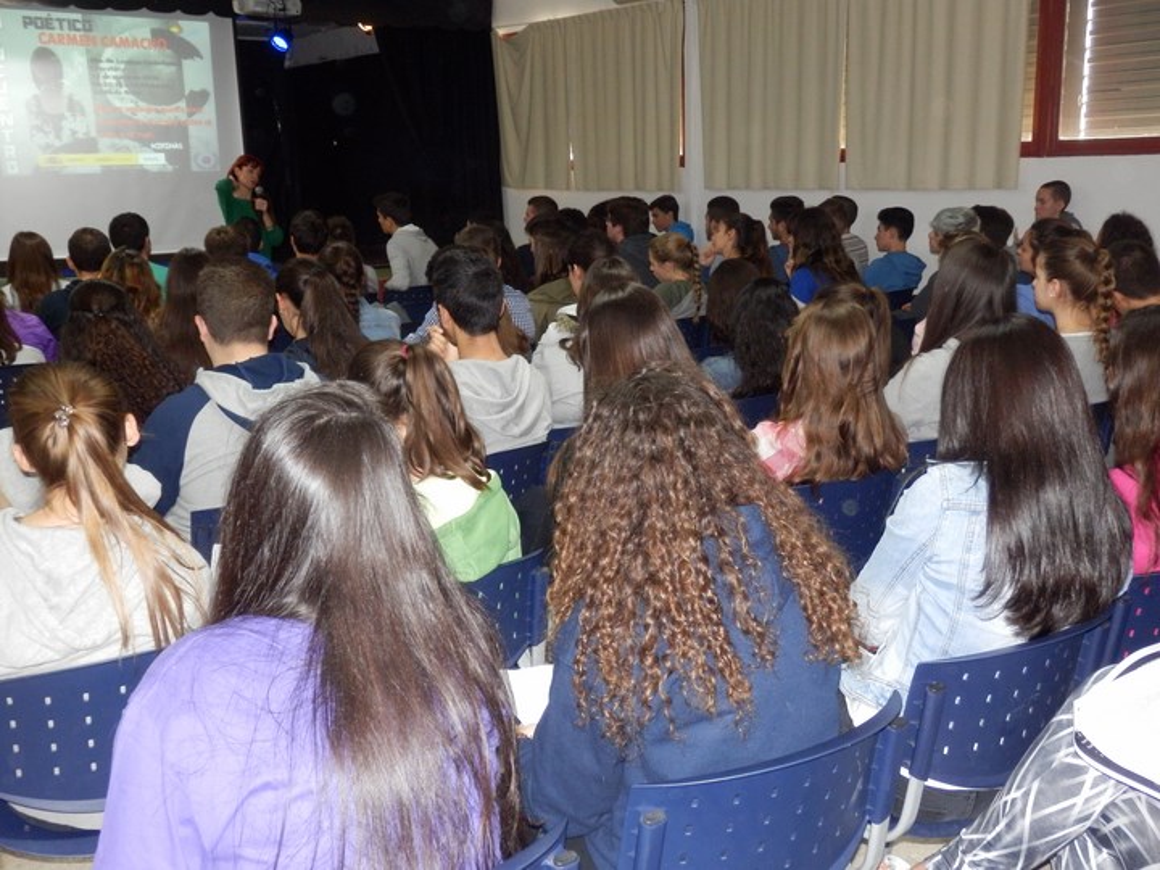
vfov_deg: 42.9
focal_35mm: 33
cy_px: 435
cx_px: 580
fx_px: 1106
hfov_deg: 55.4
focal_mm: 6
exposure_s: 1/30
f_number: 3.4
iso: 400
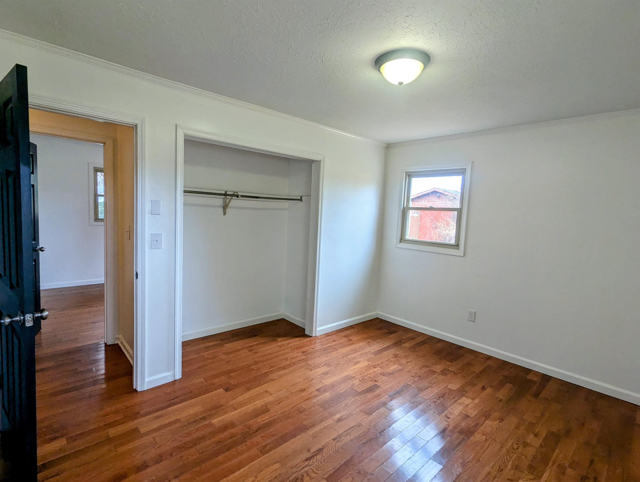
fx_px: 296
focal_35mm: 16
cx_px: 320
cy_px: 241
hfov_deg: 94.4
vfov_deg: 78.3
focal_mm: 2.35
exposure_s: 1/58.1
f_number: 2.2
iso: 61
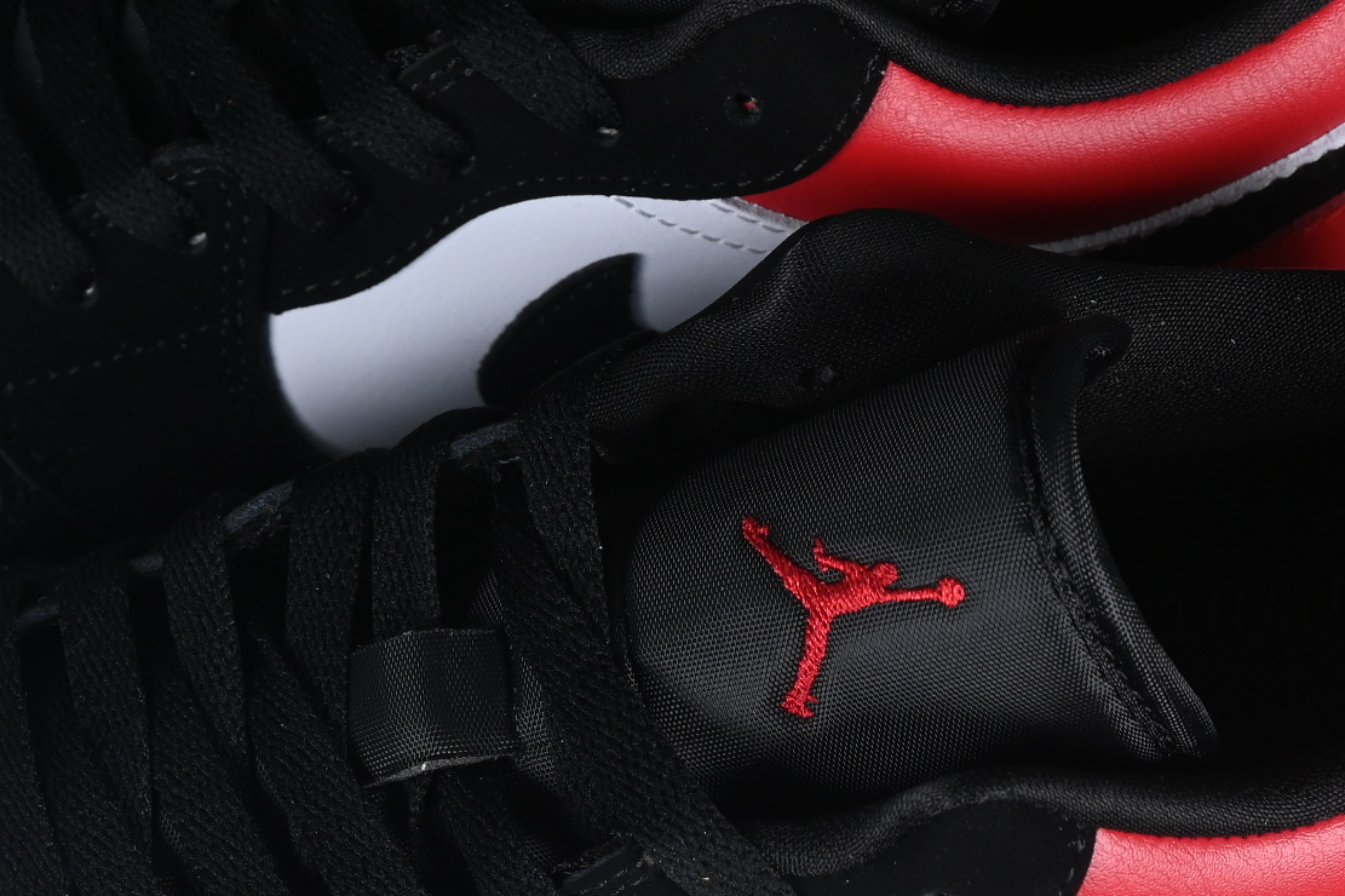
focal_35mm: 188
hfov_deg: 10.9
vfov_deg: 7.3
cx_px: 447
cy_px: 578
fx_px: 7021
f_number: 6.3
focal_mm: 50
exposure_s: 1/60
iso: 160
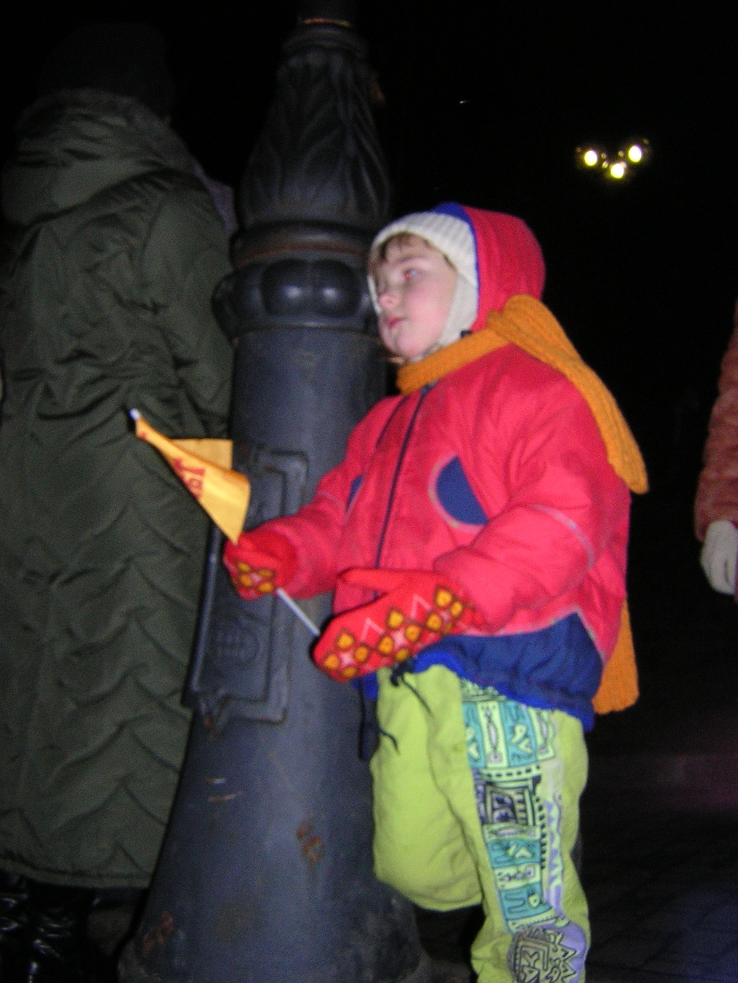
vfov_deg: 51.4
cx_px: 369
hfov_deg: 39.7
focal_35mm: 36
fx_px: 1023
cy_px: 492
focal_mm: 4.7
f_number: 5.2
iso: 361
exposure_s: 1/60.1
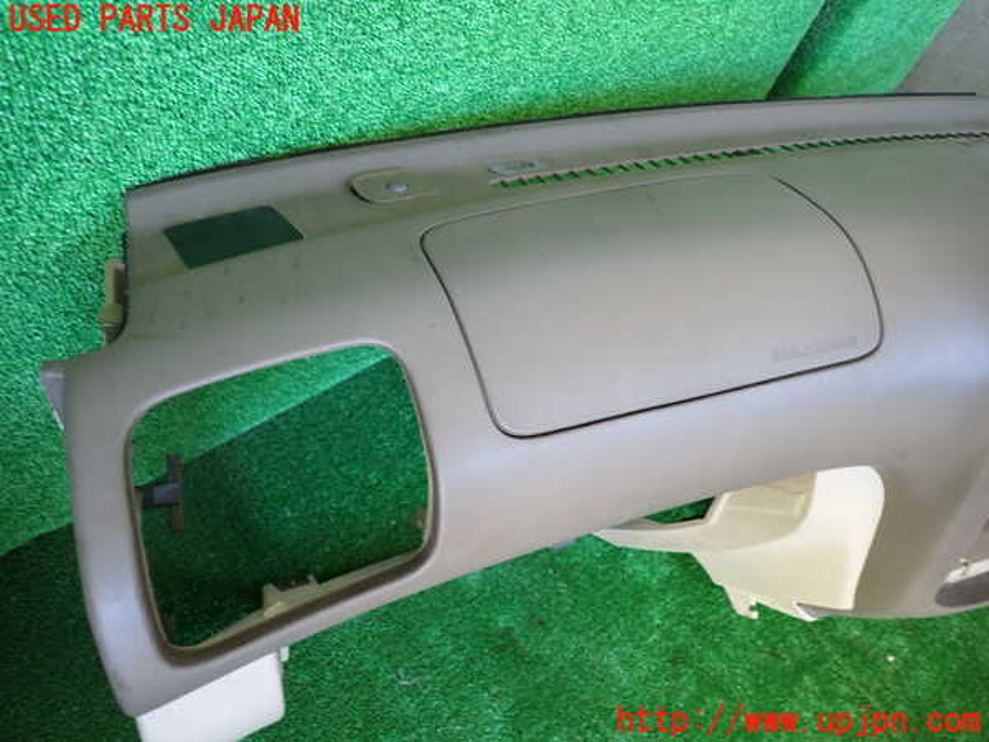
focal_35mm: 25
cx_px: 494
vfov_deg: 54.9
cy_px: 371
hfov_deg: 69.4
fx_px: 714
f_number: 2
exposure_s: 1/40
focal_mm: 4.5
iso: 200
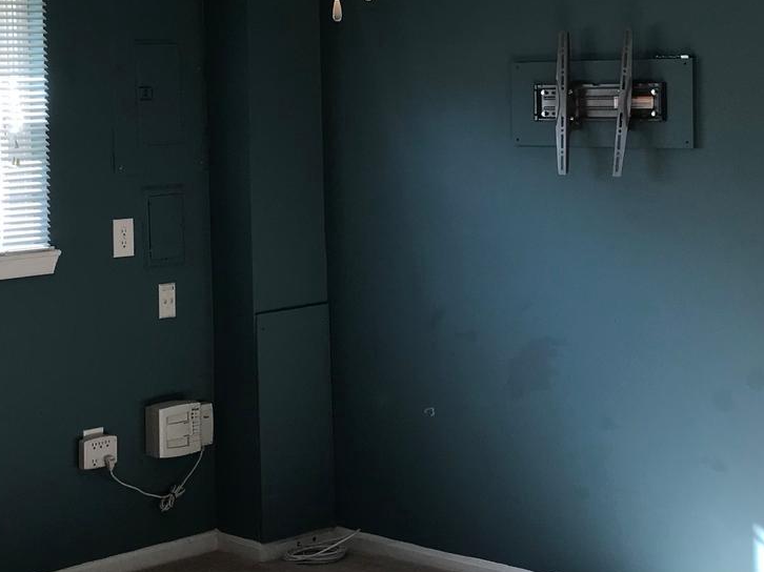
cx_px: 379
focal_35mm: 79
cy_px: 148
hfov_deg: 24.7
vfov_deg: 18.5
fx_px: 1743
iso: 20
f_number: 1.8
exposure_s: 1/84
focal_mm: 3.99
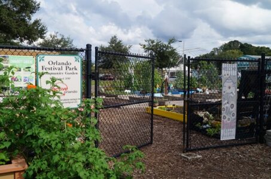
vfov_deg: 36.7
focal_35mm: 36
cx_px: 136
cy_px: 90
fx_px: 270
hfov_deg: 53.2
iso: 100
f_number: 11
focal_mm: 24
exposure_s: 1/100
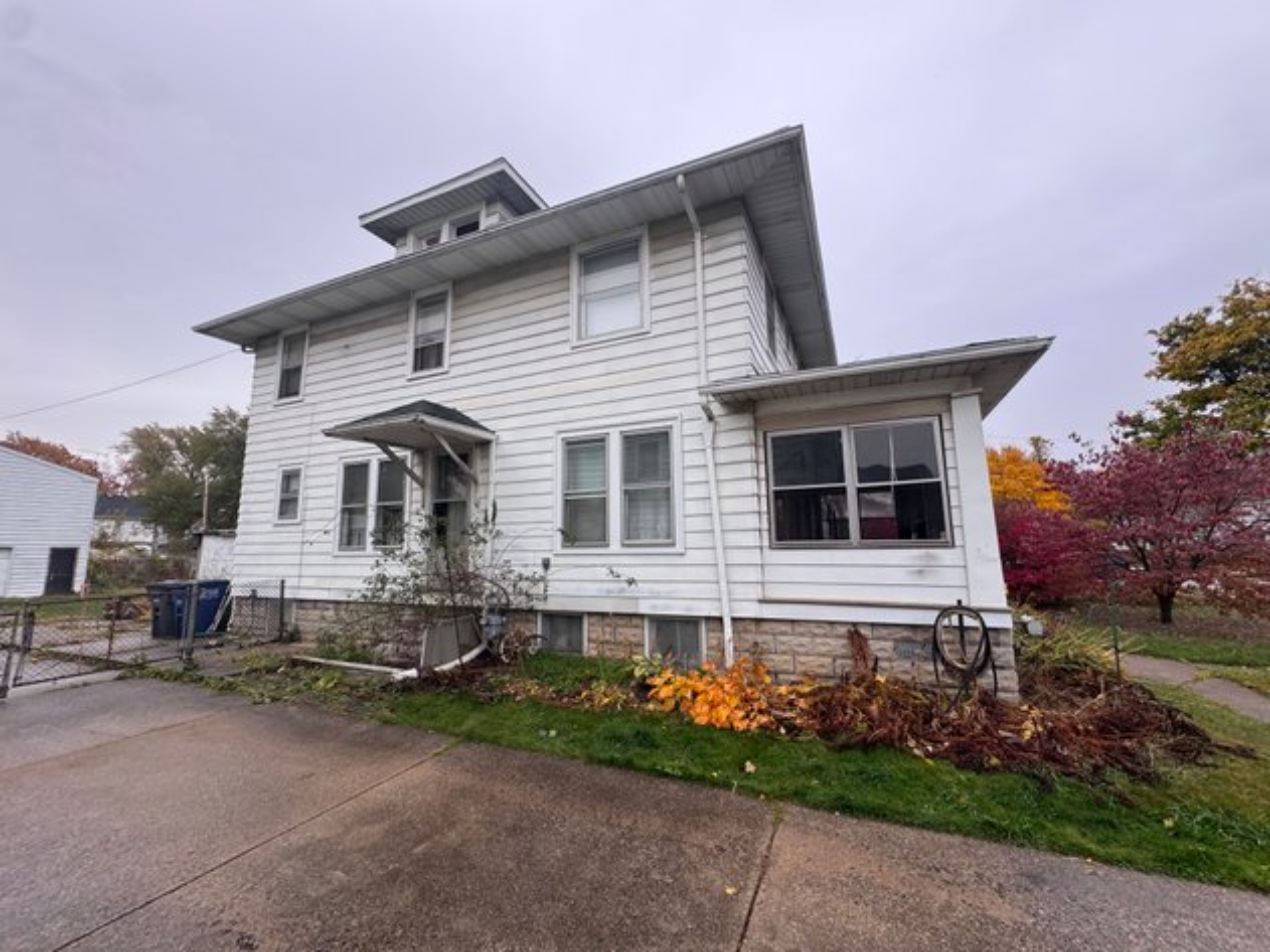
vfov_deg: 85.7
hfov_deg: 102.1
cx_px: 635
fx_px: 514
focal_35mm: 14
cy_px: 476
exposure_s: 1/106
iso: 40
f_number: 2.2
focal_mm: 2.22
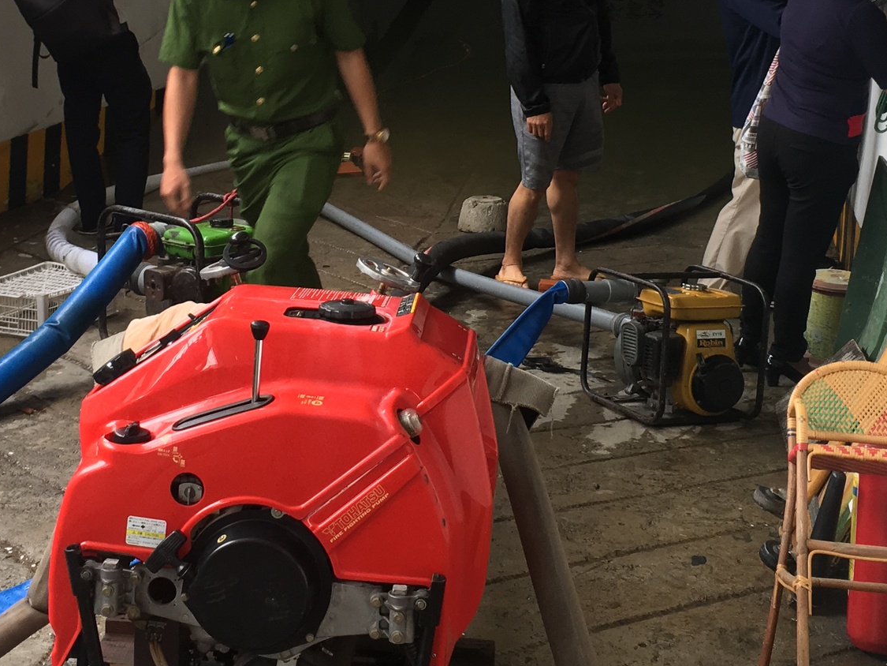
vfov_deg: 22.1
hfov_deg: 29.3
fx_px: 1691
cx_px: 344
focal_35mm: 66
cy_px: 174
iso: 32
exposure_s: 1/50
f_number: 2.2
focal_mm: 4.15
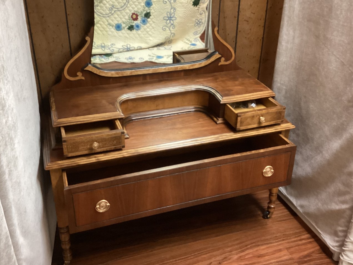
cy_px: 109
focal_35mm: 37
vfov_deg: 38.5
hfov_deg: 50.1
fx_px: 377
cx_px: 170
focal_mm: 3.3
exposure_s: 1/40
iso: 320
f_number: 2.4
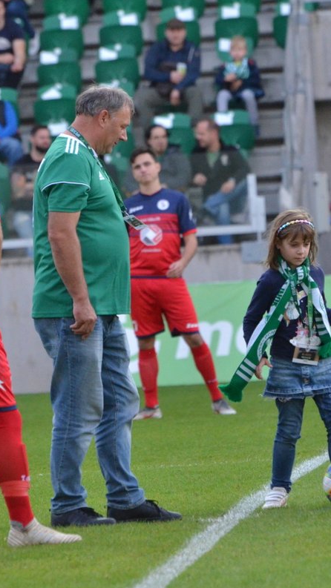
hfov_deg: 2.2
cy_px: 294
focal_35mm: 546
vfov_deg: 4.0
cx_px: 224
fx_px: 8520
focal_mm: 230
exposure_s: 1/1000
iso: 2000
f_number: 5.3
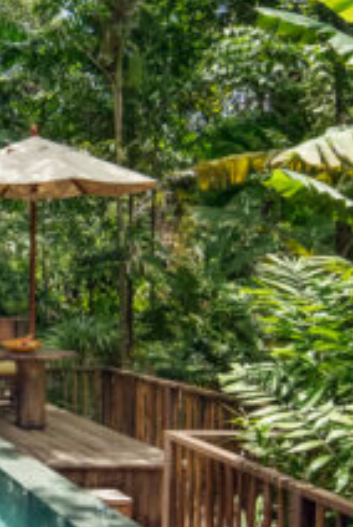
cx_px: -214
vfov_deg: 40.2
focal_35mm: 48
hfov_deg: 22.0
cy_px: 375
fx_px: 704
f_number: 5.6
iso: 100
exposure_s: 1/125
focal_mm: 17
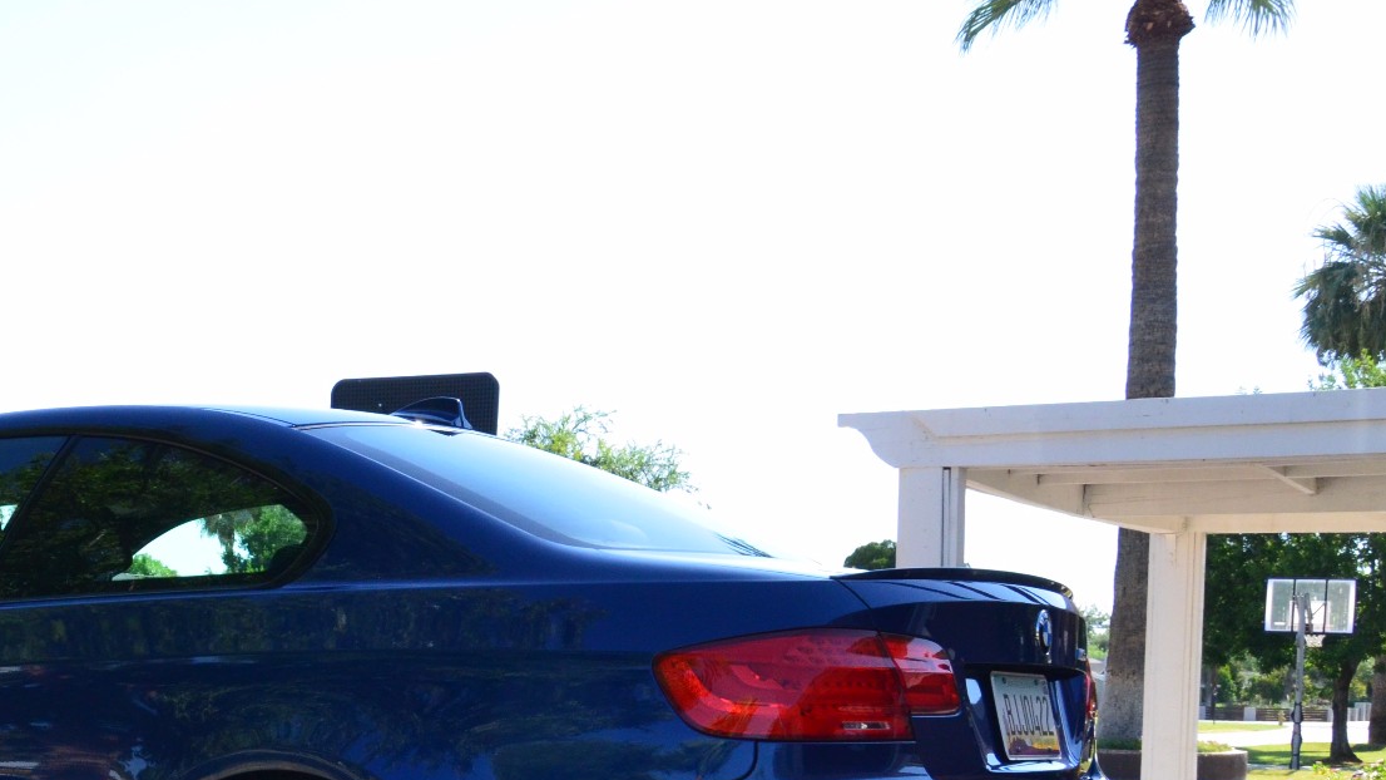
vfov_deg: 19.3
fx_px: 2241
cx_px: 150
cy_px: 737
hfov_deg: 32.7
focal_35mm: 61
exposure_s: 1/640
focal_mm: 21
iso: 1250
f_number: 11
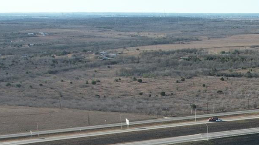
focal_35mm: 78
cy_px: 222
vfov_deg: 14.4
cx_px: 279
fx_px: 536
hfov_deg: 25.4
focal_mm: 8.38
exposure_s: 1/1000
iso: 100
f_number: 2.8
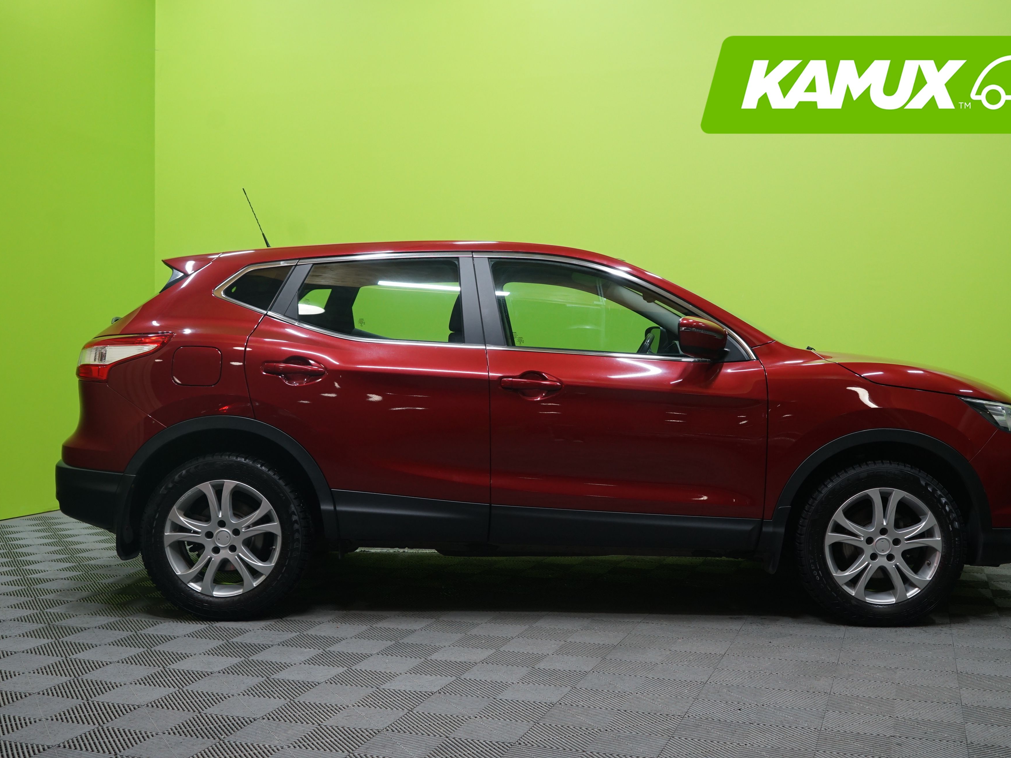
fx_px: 1139
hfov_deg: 47.8
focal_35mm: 39
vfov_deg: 36.8
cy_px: 379
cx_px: 557
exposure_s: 1/15
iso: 800
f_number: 5
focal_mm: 36
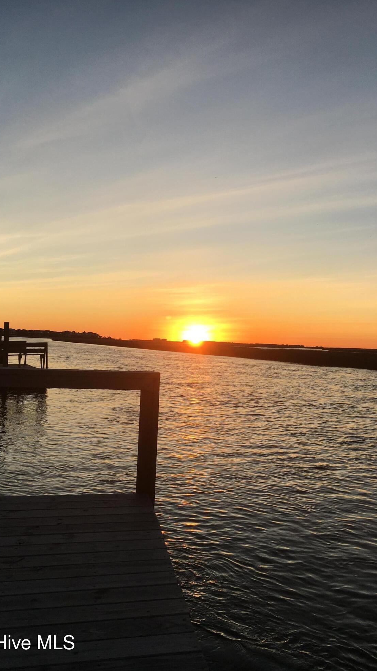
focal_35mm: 32
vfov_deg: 61.0
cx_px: 185
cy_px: 334
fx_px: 569
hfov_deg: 36.7
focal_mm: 4.15
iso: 25
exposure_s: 1/999
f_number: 2.2
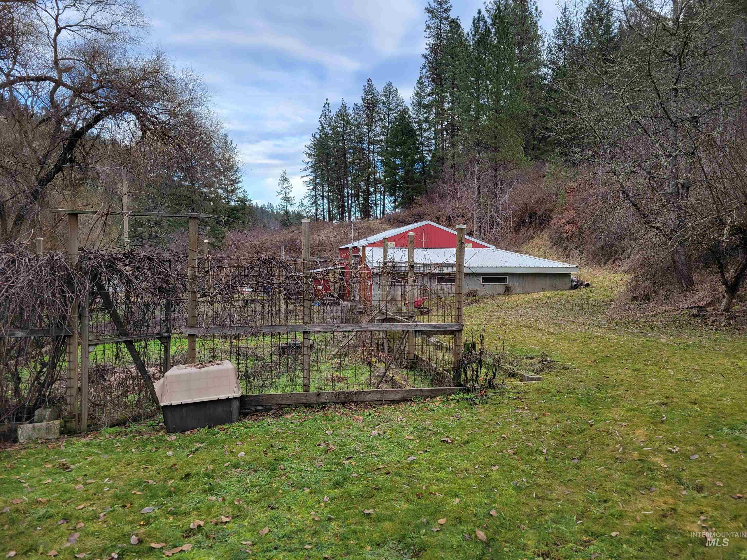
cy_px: 280
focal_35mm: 26
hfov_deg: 67.3
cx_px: 374
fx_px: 561
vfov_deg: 53.1
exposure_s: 1/372
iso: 40
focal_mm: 5.4
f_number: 1.8
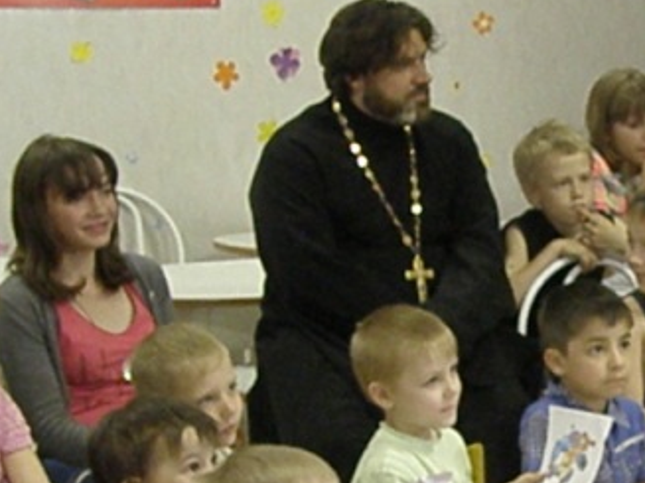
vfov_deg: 12.8
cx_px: 710
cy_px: 294
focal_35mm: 116
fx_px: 2161
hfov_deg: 16.5
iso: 800
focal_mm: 6.64
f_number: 3.2
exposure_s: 1/40
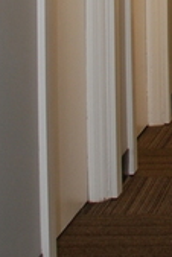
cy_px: -240
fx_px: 1237
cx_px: 387
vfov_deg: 10.9
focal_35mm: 173
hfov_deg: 7.5
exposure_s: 1/60
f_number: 3.5
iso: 200
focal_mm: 18
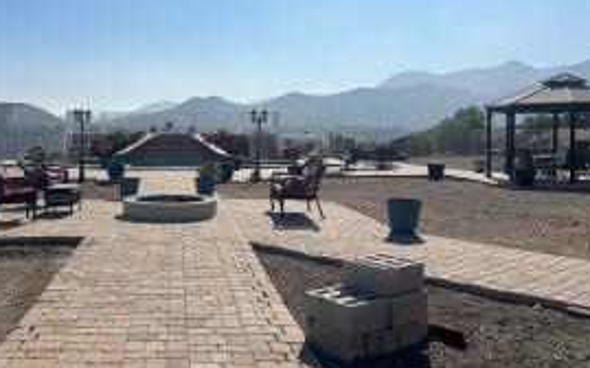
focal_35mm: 41
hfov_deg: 47.2
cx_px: 182
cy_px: 145
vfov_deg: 31.1
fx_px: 659
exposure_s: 1/12658
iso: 50
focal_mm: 5.7
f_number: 1.5
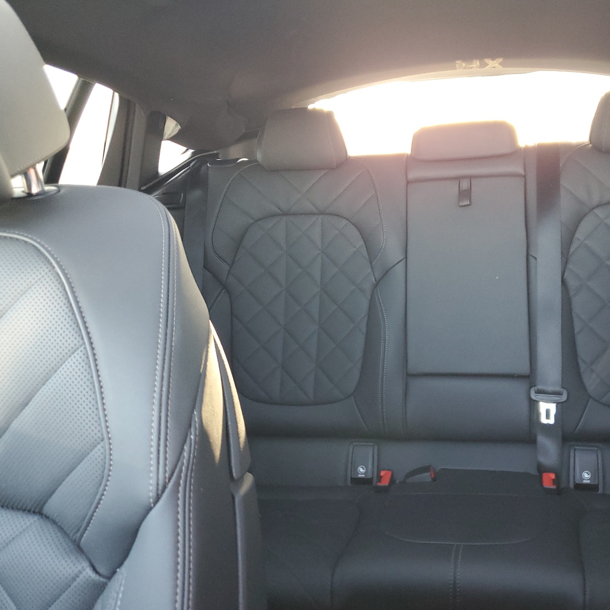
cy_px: 307
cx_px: 388
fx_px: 618
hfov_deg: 51.9
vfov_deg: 52.5
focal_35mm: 31
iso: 182
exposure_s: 1/50
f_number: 1.5
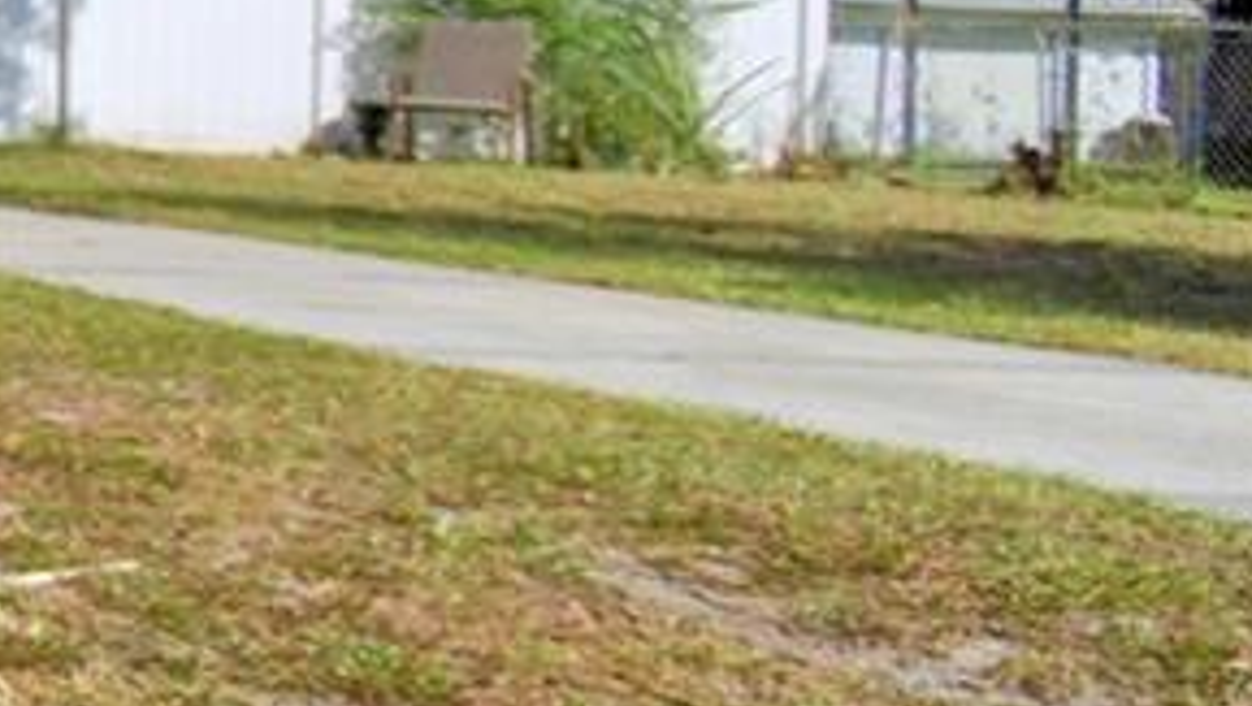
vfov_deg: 13.7
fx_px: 2890
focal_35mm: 87
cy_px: -26
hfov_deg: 13.5
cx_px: -2049
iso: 100
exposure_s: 1/1250
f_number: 4.5
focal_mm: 10
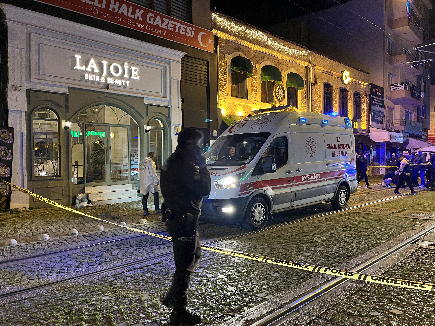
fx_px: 327
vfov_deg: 53.1
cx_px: 218
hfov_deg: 67.3
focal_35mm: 26
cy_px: 163
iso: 400
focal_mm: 5.1
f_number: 1.6
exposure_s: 1/33
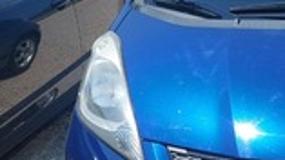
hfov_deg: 31.6
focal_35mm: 60
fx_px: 453
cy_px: 151
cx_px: 301
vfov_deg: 19.5
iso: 40
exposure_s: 1/1418
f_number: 1.8
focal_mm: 5.23
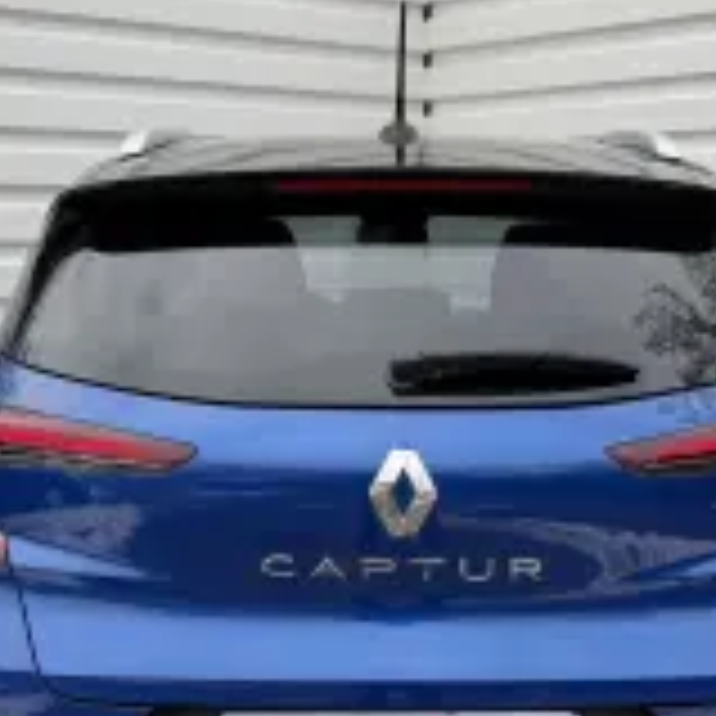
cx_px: 405
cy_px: 599
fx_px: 1123
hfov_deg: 35.3
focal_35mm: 48
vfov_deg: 34.0
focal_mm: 6.76
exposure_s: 1/992
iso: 80
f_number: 1.78
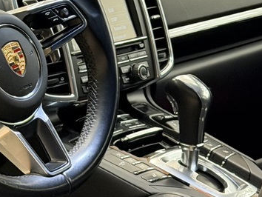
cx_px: -187
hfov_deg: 9.7
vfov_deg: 7.6
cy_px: 147
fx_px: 1477
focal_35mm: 195
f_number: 1.78
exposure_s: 1/33
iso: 400
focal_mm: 6.76
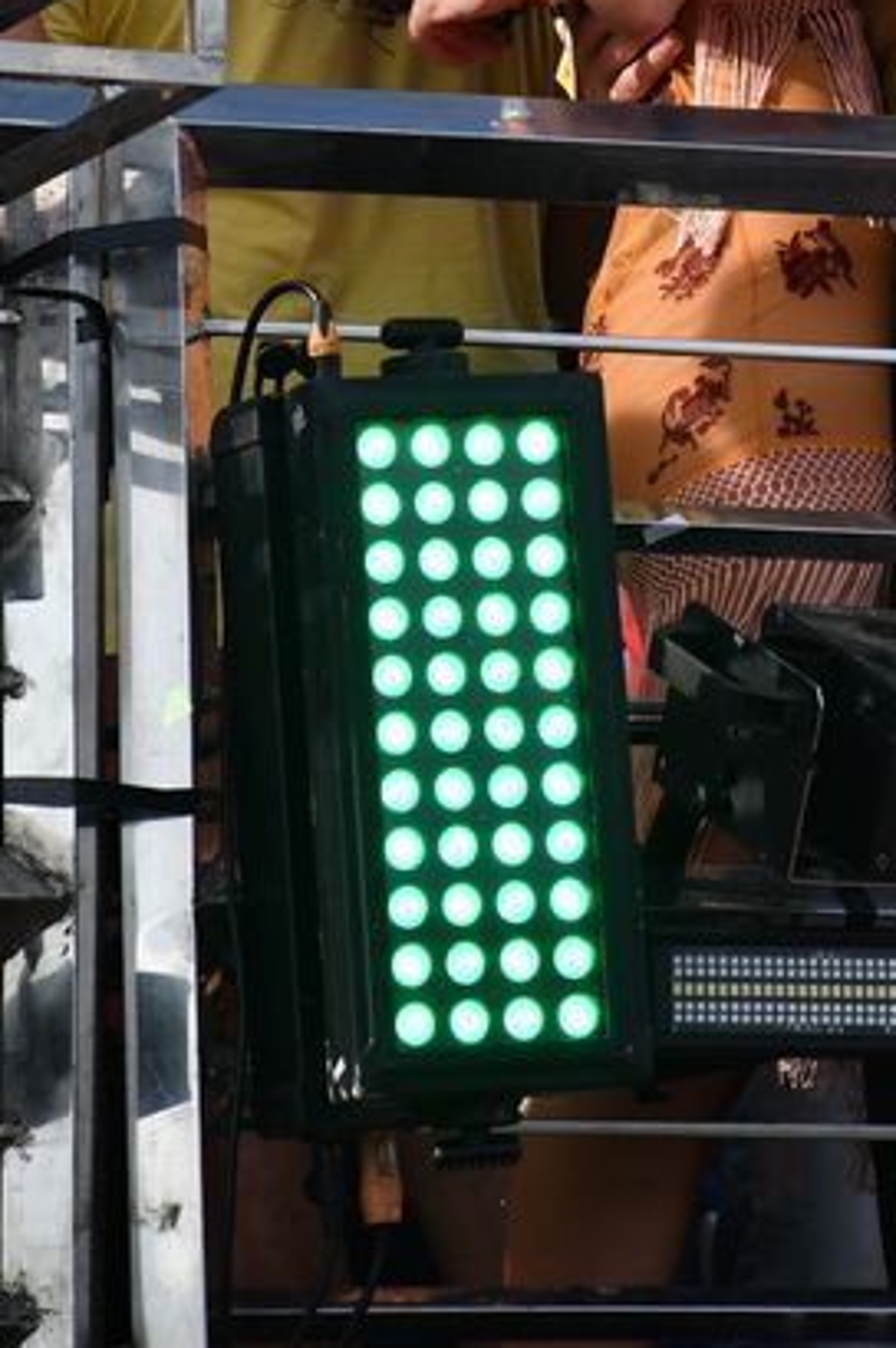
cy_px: -59
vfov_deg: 4.6
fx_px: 16715
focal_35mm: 447
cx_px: 850
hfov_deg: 3.1
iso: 100
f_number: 5.6
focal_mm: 140
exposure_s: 1/400
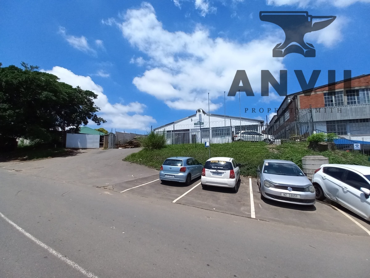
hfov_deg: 106.2
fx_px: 139
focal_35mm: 13
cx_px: 185
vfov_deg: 89.9
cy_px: 139
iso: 40
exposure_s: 1/1890
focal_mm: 1.42
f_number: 2.2
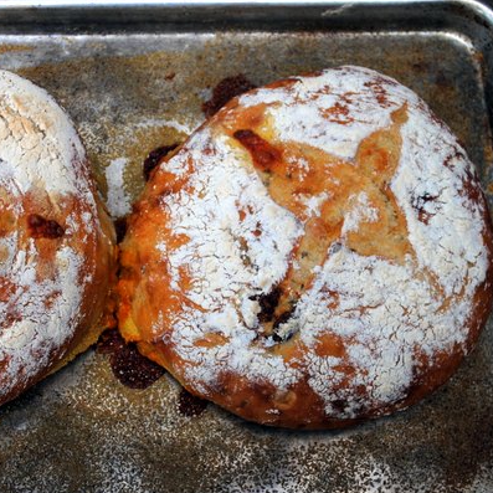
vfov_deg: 28.8
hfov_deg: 28.5
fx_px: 962
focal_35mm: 60
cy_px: 254
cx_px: 145
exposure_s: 1/125
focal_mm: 29
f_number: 5.6
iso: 125
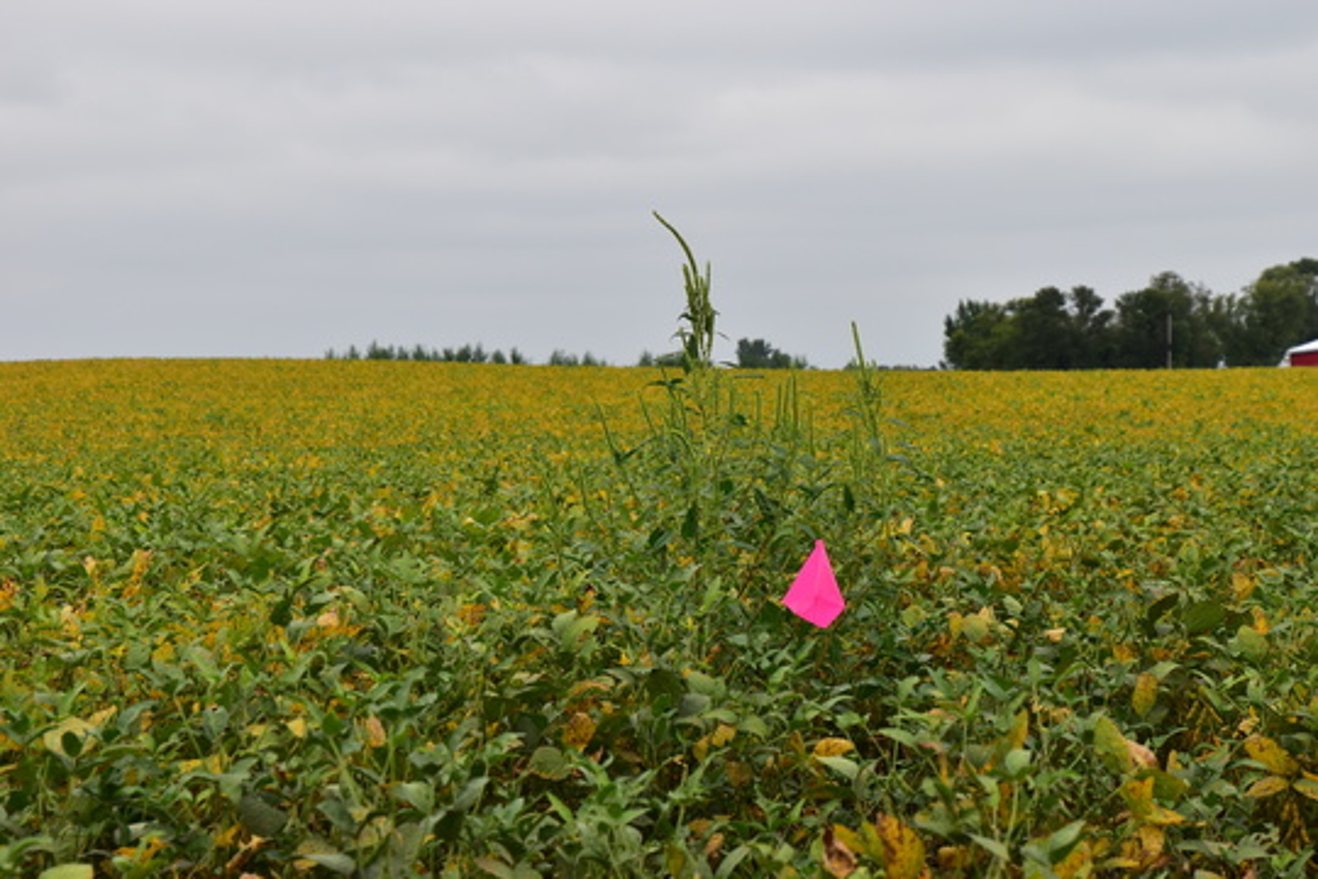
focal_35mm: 105
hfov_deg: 19.5
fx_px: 3844
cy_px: 440
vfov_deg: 13.0
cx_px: 659
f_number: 11
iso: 400
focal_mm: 70
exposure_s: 1/500
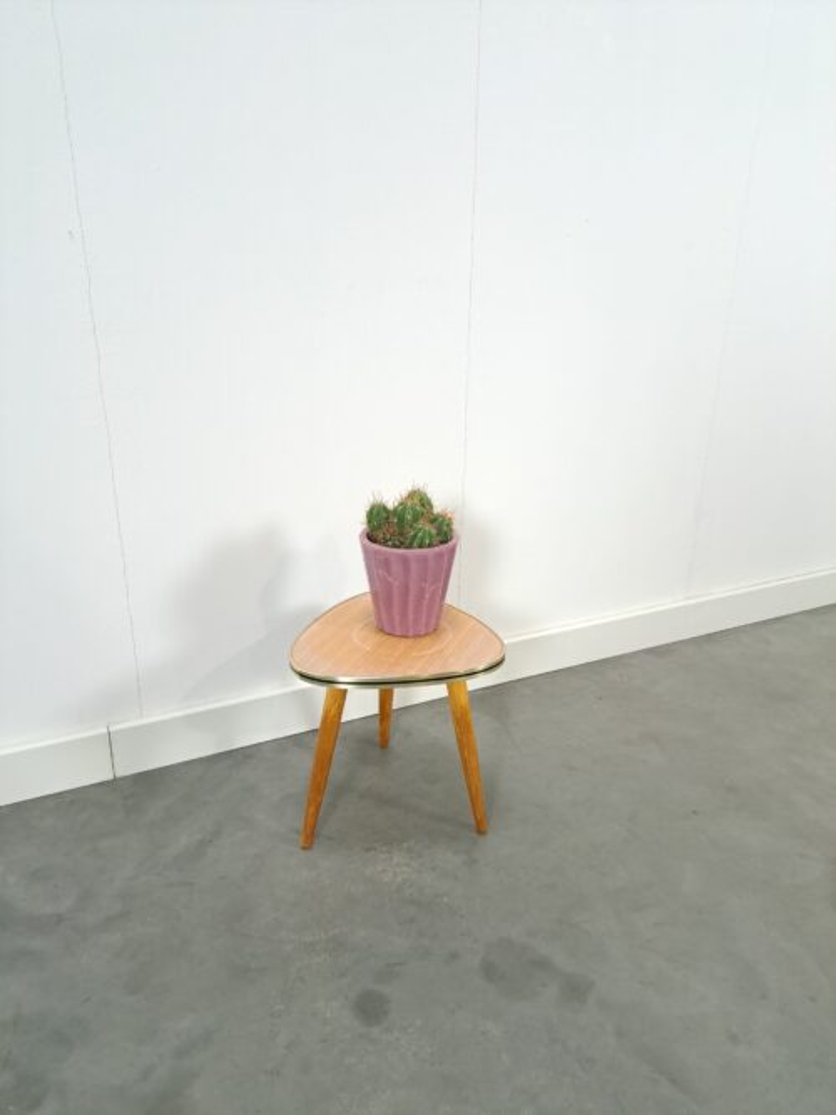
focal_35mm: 24
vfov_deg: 71.6
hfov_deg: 56.8
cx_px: 418
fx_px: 773
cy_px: 558
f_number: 1.8
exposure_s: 1/50
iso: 400
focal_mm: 5.23
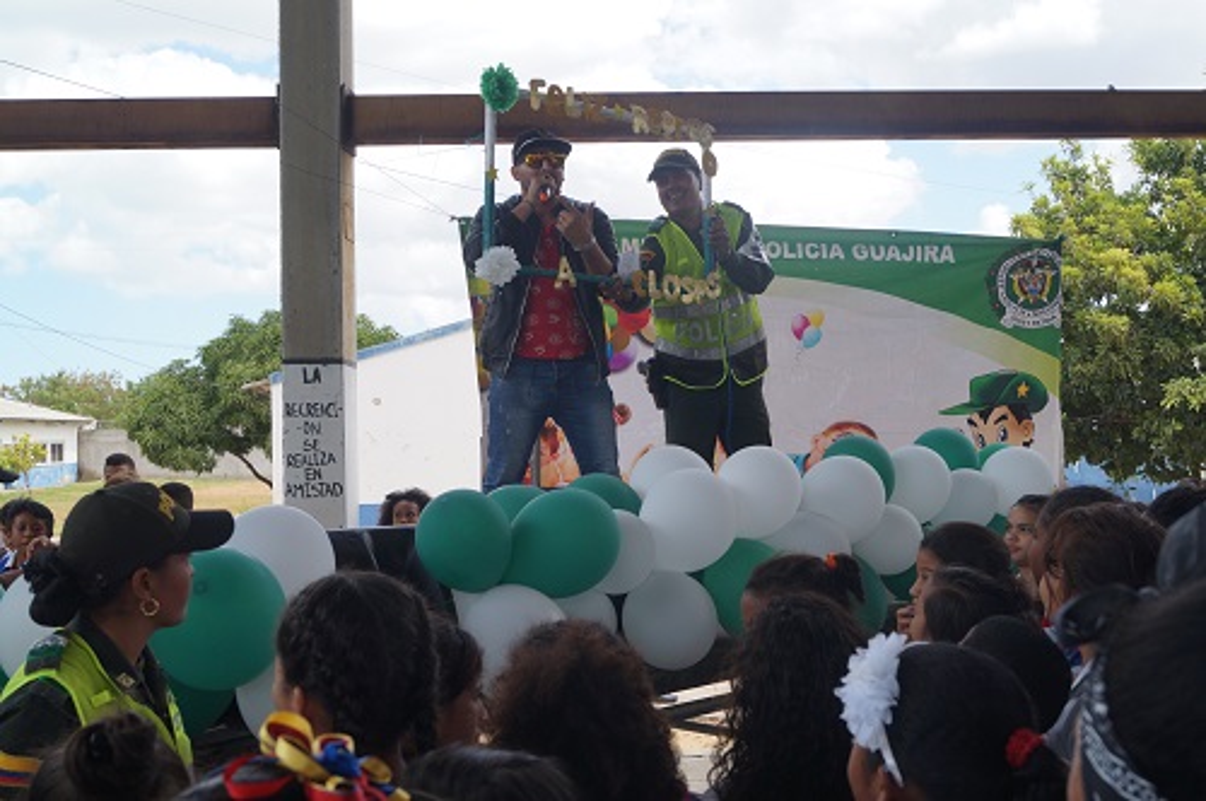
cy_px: 400
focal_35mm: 39
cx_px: 603
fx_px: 1305
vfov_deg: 34.1
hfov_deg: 49.6
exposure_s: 1/200
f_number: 7.1
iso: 100
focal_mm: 26
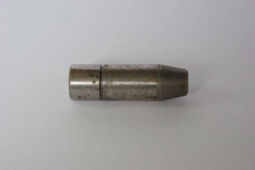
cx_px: 128
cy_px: 85
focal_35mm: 120
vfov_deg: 11.4
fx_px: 850
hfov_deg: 17.1
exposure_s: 1/30
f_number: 8
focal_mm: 80
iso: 800
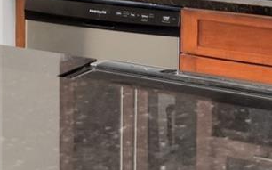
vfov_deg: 9.6
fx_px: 986
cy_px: -66
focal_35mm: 133
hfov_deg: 15.7
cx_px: 120
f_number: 4.2
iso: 800
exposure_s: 1/80
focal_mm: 26
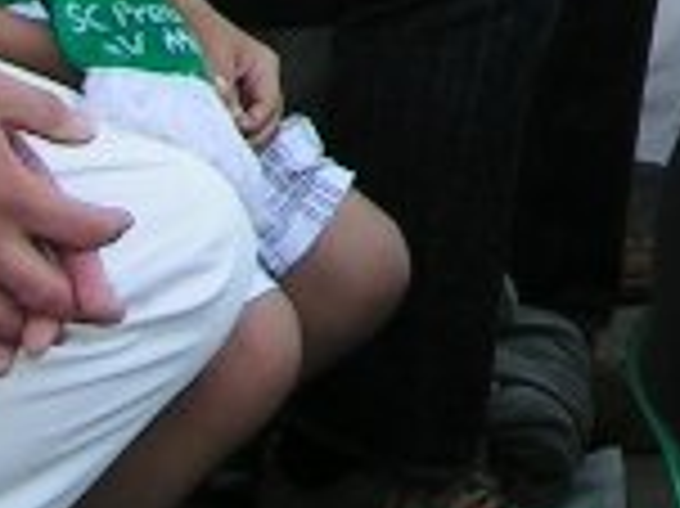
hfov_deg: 9.4
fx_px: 3945
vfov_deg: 6.9
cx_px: 1238
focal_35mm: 201
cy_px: -751
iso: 50
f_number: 5.6
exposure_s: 1/160
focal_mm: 5.8
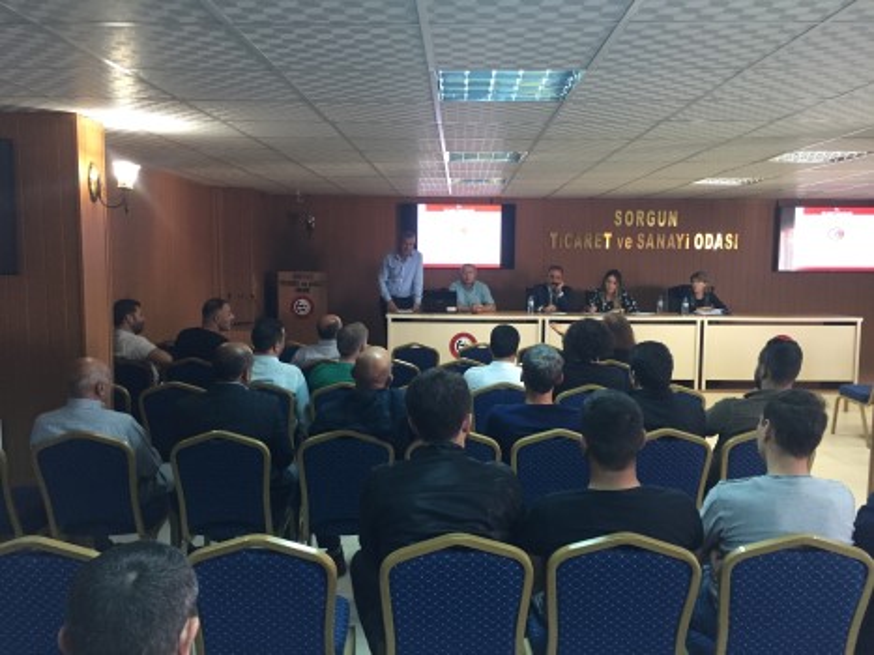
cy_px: 328
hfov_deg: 61.7
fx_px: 732
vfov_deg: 48.2
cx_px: 437
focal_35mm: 29
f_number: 2.2
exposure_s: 1/33
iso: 200
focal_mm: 4.15
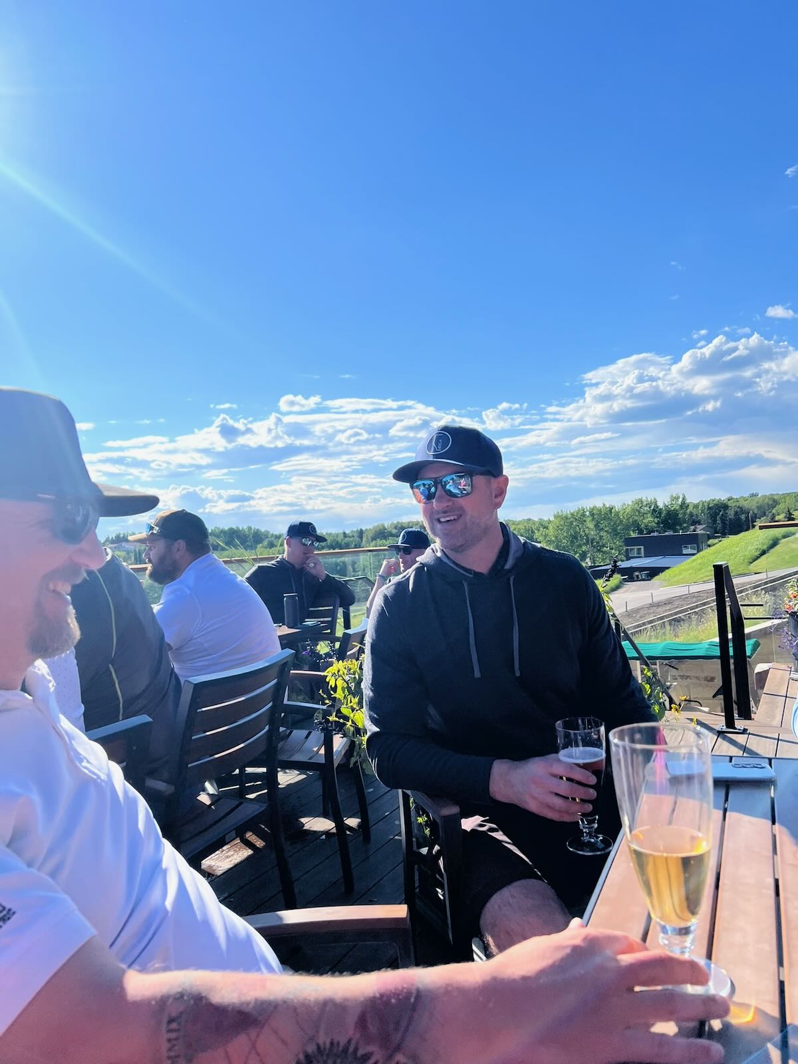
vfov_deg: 67.3
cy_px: 532
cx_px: 399
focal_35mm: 26
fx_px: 799
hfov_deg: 53.1
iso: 50
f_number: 1.5
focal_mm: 5.7
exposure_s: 1/5587
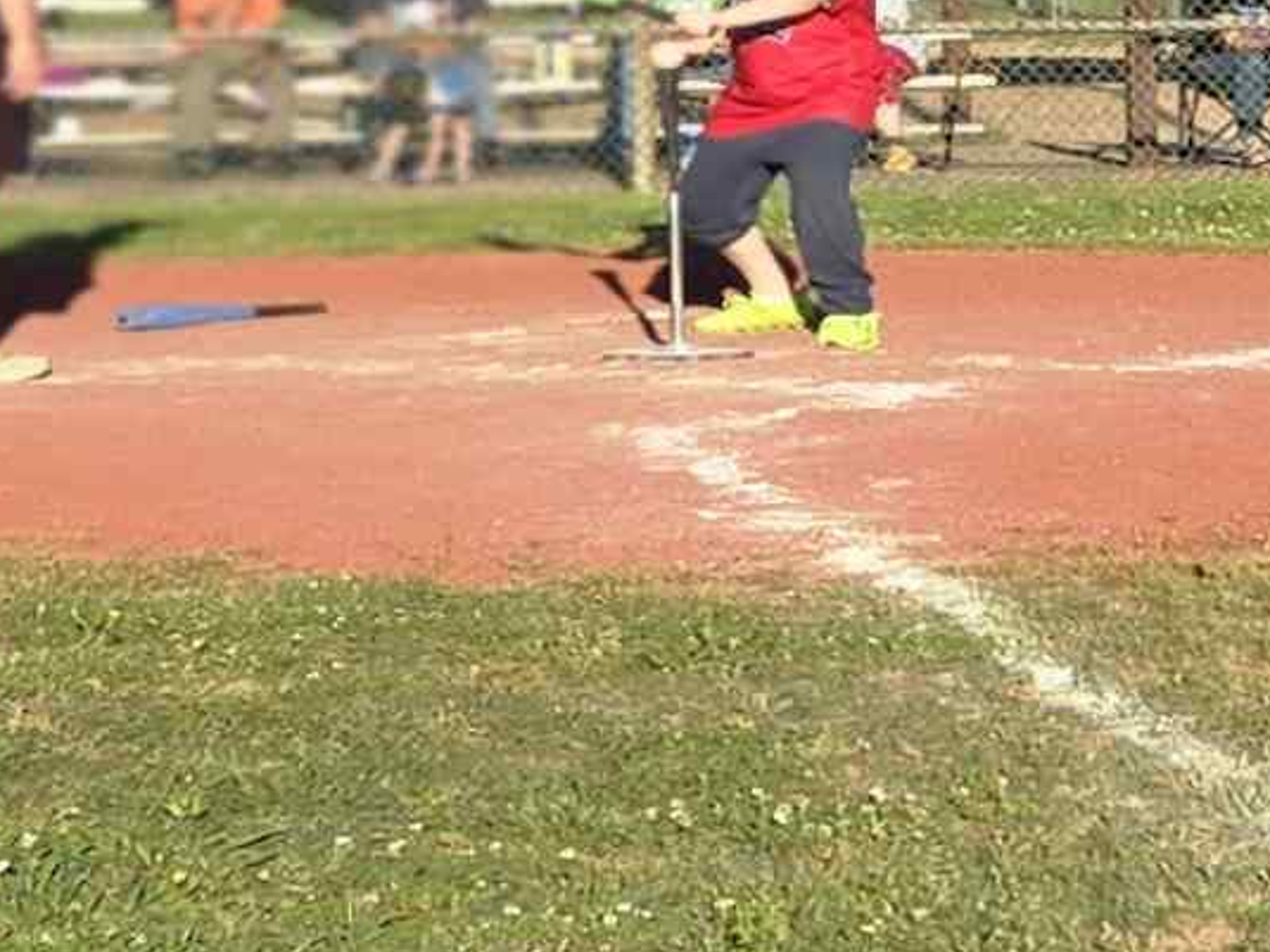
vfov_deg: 32.7
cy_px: 197
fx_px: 1577
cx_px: 935
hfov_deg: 42.6
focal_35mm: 43
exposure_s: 1/2082
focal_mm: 5.4
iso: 25
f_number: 1.8
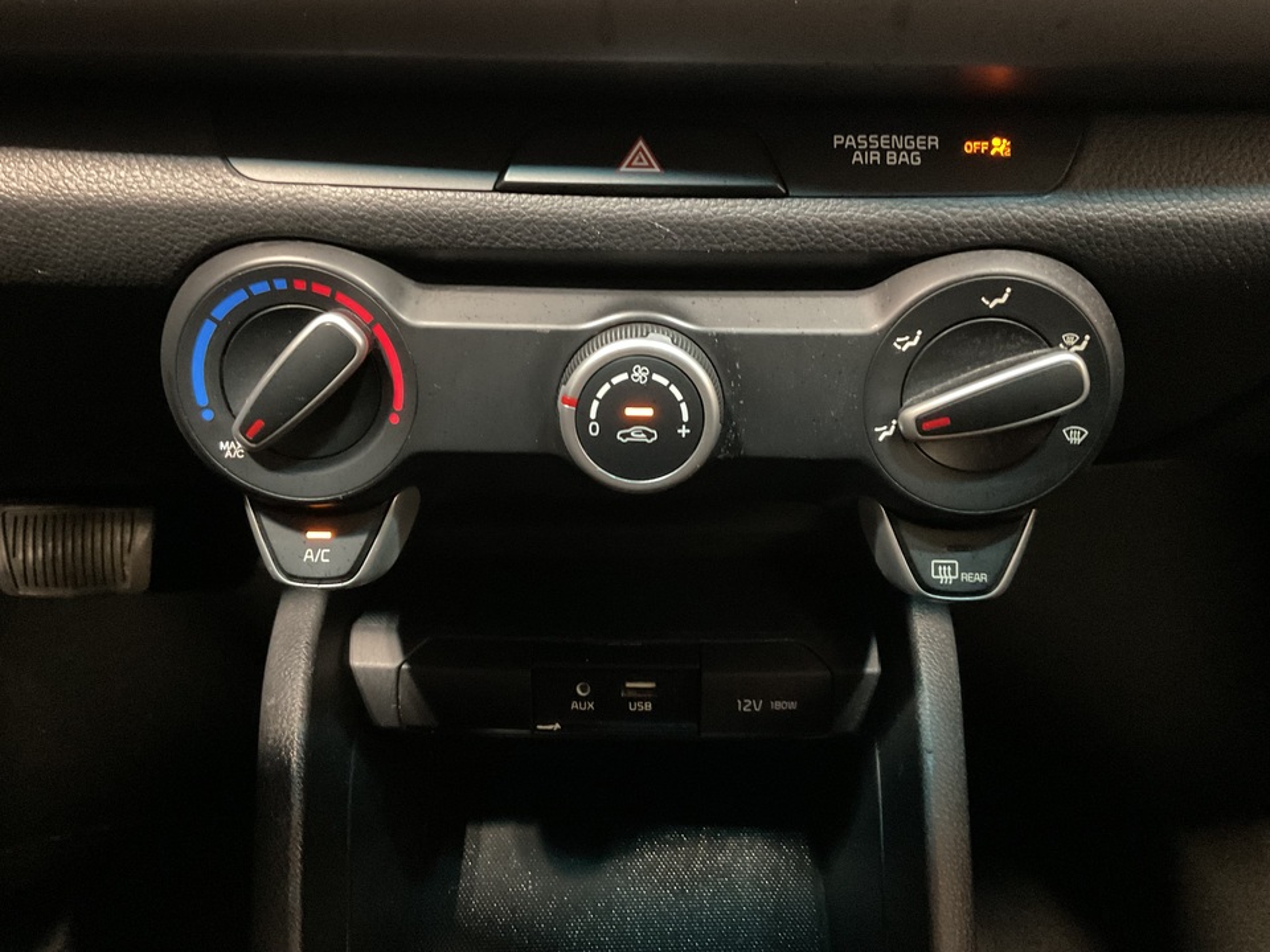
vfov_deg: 48.2
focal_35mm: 29
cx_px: 635
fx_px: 1064
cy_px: 476
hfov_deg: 61.7
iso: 500
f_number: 1.8
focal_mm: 3
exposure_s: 1/20
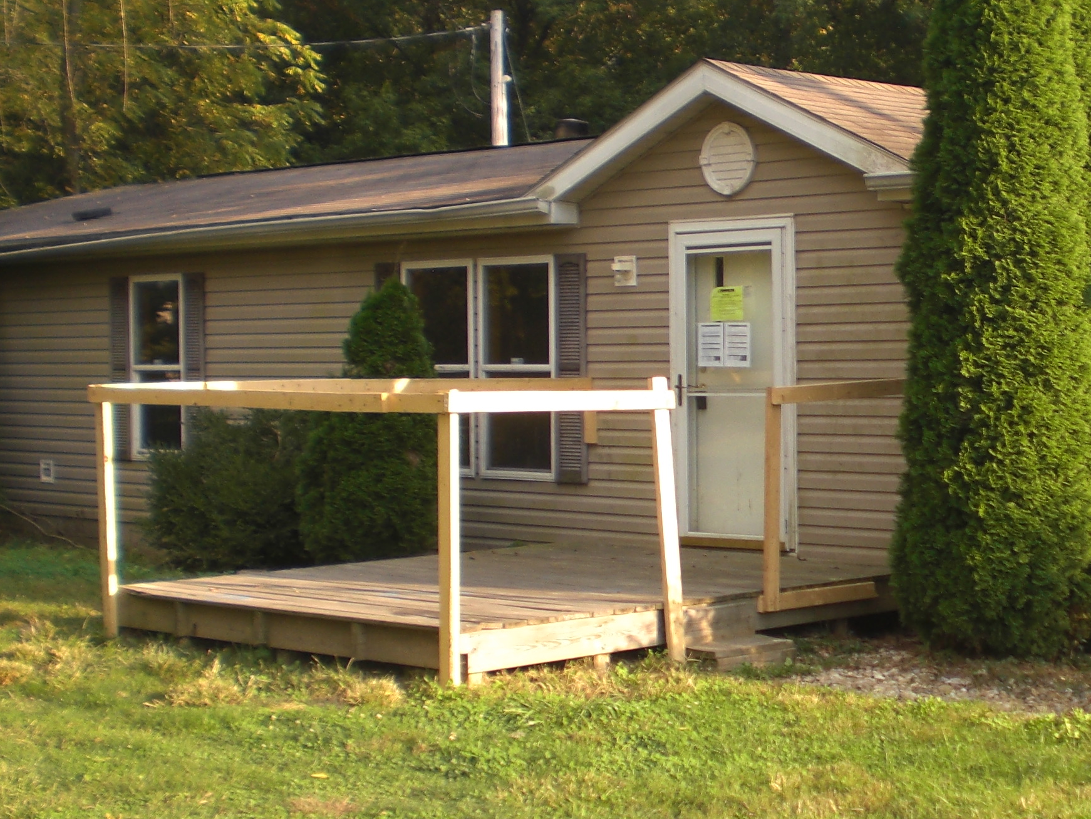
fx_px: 2112
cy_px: 387
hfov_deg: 28.6
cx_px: 804
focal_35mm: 67
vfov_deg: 21.9
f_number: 3.1
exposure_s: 1/125
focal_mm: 6.3
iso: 50
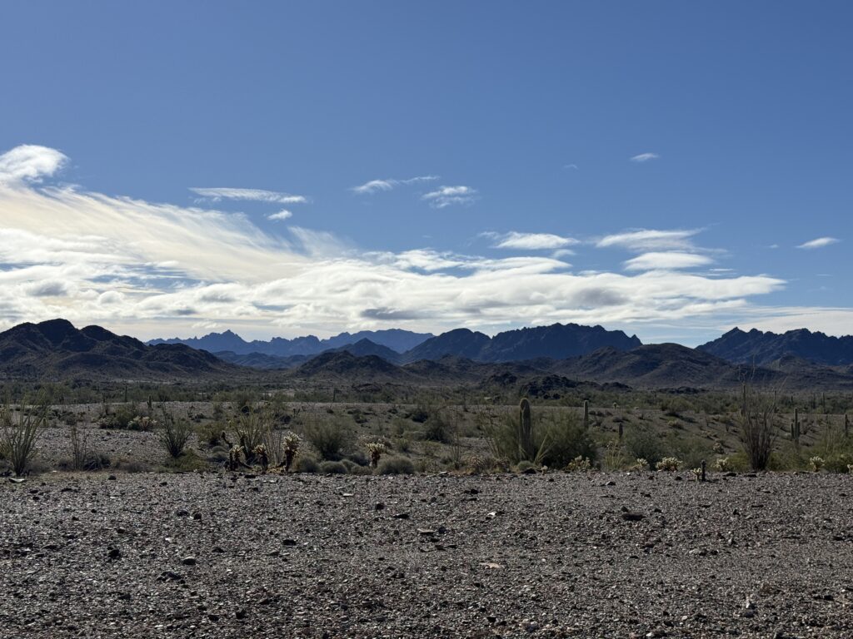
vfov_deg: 30.3
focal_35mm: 48
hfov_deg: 39.7
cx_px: 426
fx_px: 1183
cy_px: 320
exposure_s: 1/13333
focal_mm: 6.76
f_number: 1.78
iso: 50
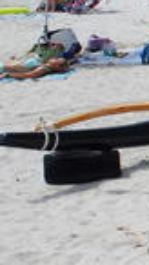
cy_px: 67
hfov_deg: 7.4
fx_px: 1090
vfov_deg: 13.8
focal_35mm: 155
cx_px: 351
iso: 100
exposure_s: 1/800
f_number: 5
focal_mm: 9.8
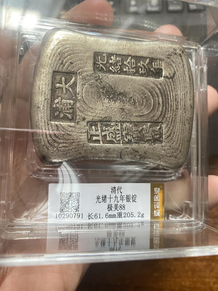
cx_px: 109
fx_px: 218
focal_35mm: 26
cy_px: 146
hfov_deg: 53.1
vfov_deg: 67.3
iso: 320
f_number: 1.8
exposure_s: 1/60
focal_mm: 4.25
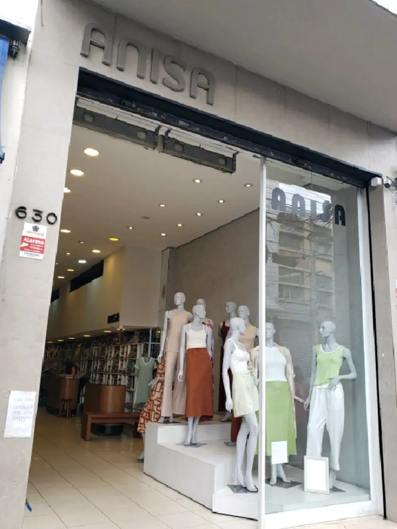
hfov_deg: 53.1
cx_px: 198
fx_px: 397
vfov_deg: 67.3
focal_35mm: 26
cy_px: 264
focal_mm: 4.3
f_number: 2.4
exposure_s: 1/132
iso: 50
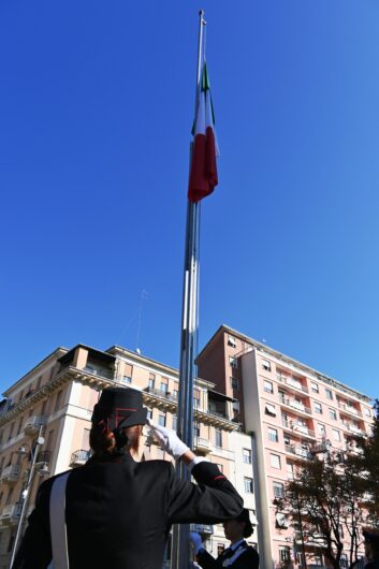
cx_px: 190
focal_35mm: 27
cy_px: 284
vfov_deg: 67.4
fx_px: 427
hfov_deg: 47.9
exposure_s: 1/250
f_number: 8
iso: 100
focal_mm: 18
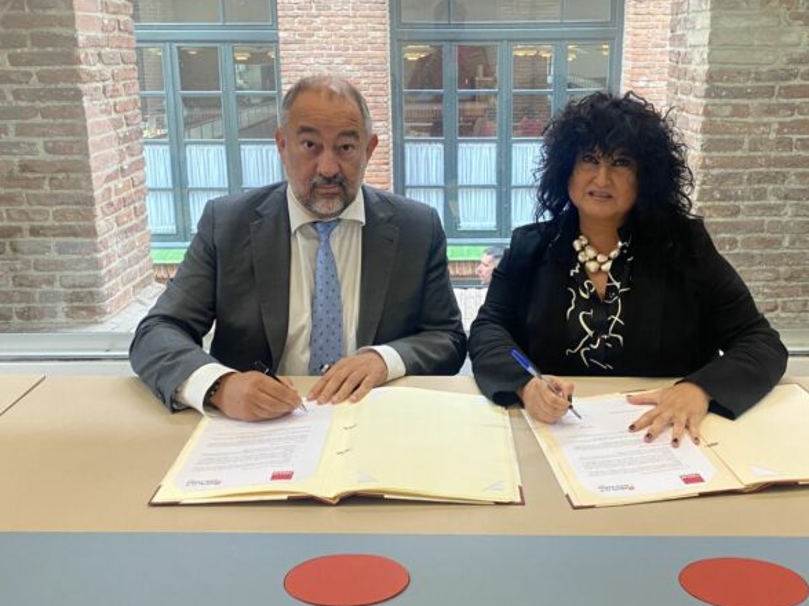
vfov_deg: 41.5
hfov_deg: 53.9
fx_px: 794
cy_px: 227
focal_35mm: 34
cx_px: 448
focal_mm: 4.25
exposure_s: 1/50
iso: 125
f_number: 1.8
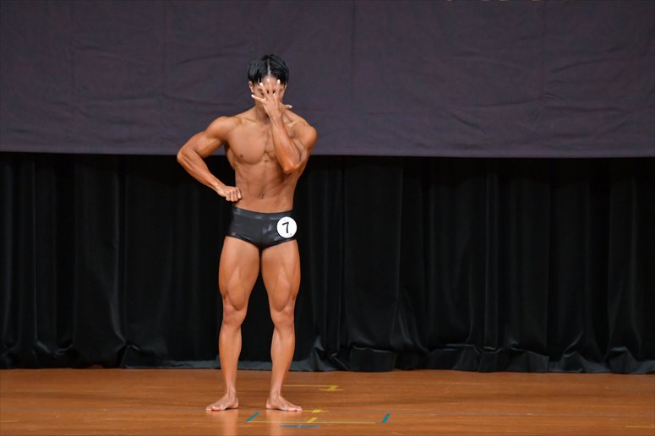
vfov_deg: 4.8
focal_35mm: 285
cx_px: 328
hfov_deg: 7.2
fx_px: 5183
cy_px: 218
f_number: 5.6
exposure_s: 1/400
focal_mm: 190
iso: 5000
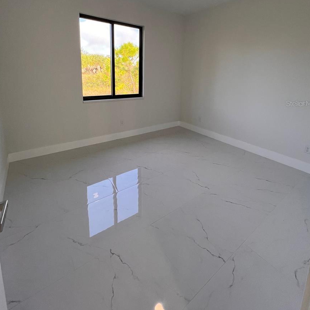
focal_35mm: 16
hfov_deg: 87.4
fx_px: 162
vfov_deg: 84.4
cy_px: 103
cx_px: 158
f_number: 1.8
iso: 64
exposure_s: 1/120
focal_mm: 1.57
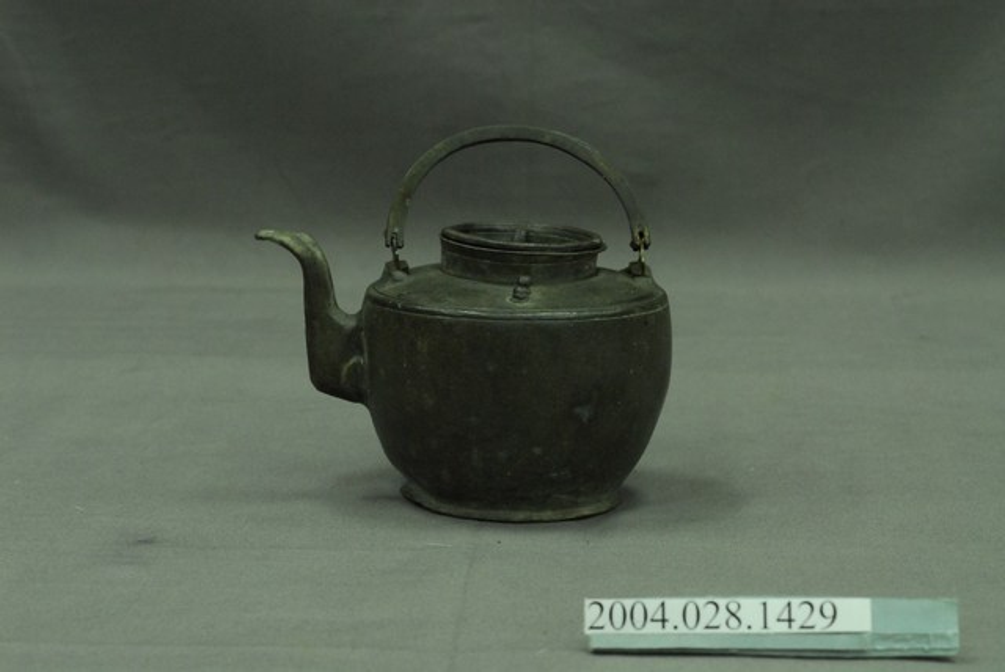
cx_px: 502
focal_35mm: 90
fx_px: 2515
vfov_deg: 15.2
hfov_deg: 22.6
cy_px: 336
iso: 1000
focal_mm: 60
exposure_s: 1/20
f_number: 10
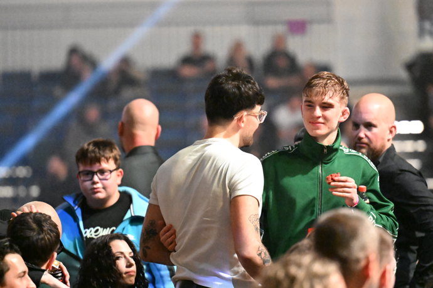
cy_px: 144
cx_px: 216
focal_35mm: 277
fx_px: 3331
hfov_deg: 7.4
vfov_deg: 5.0
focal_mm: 185
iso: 25600
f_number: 2.8
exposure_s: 1/800
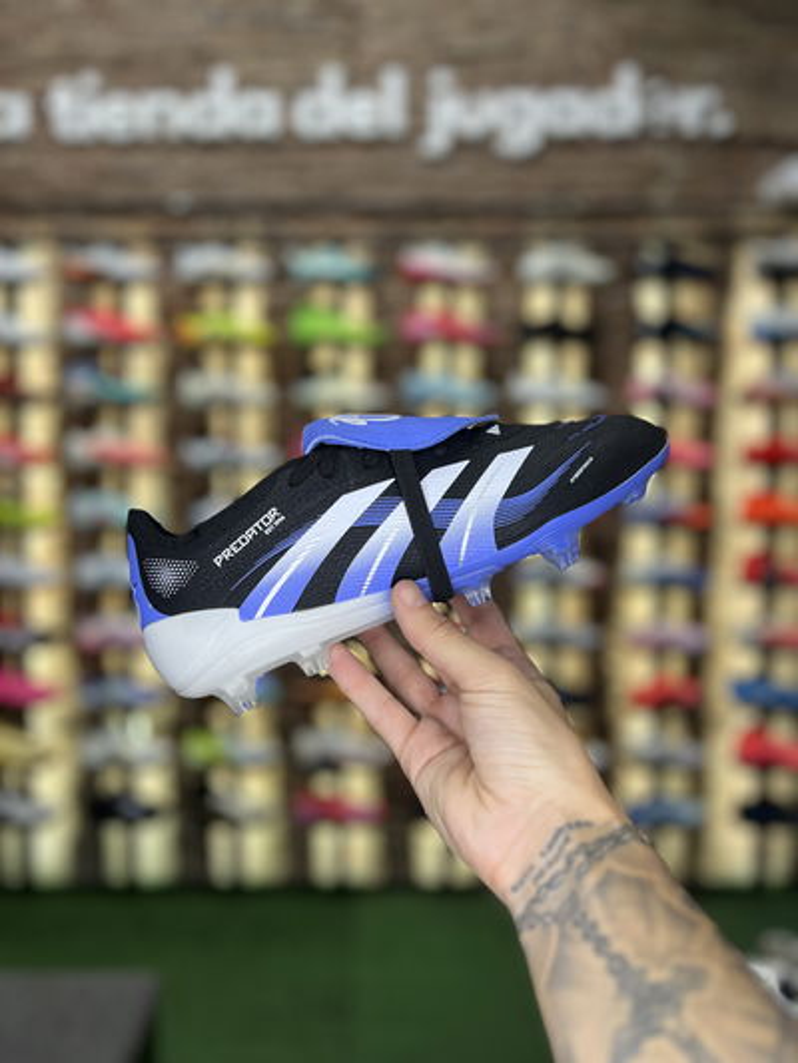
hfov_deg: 53.1
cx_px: 399
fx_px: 799
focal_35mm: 26
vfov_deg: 67.3
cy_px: 532
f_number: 1.5
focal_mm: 5.7
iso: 80
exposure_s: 1/100
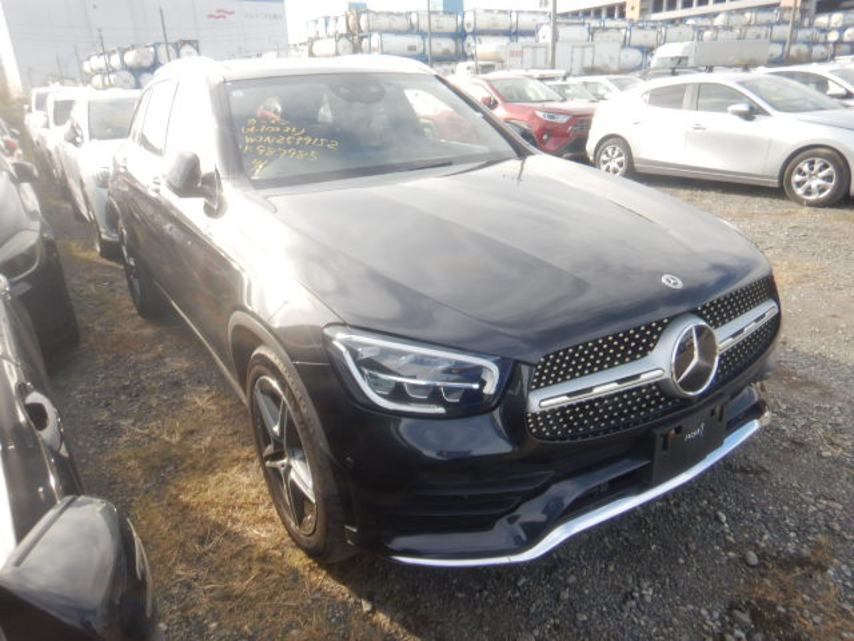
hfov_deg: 71.6
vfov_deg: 56.8
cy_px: 320
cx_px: 427
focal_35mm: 24
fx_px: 592
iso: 125
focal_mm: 4.3
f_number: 2.8
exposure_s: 1/125
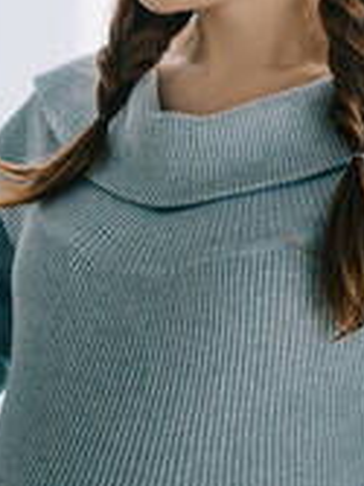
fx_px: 4815
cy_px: 278
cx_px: -239
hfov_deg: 4.3
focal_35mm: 343
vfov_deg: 5.8
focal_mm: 85
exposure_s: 1/160
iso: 400
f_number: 3.2
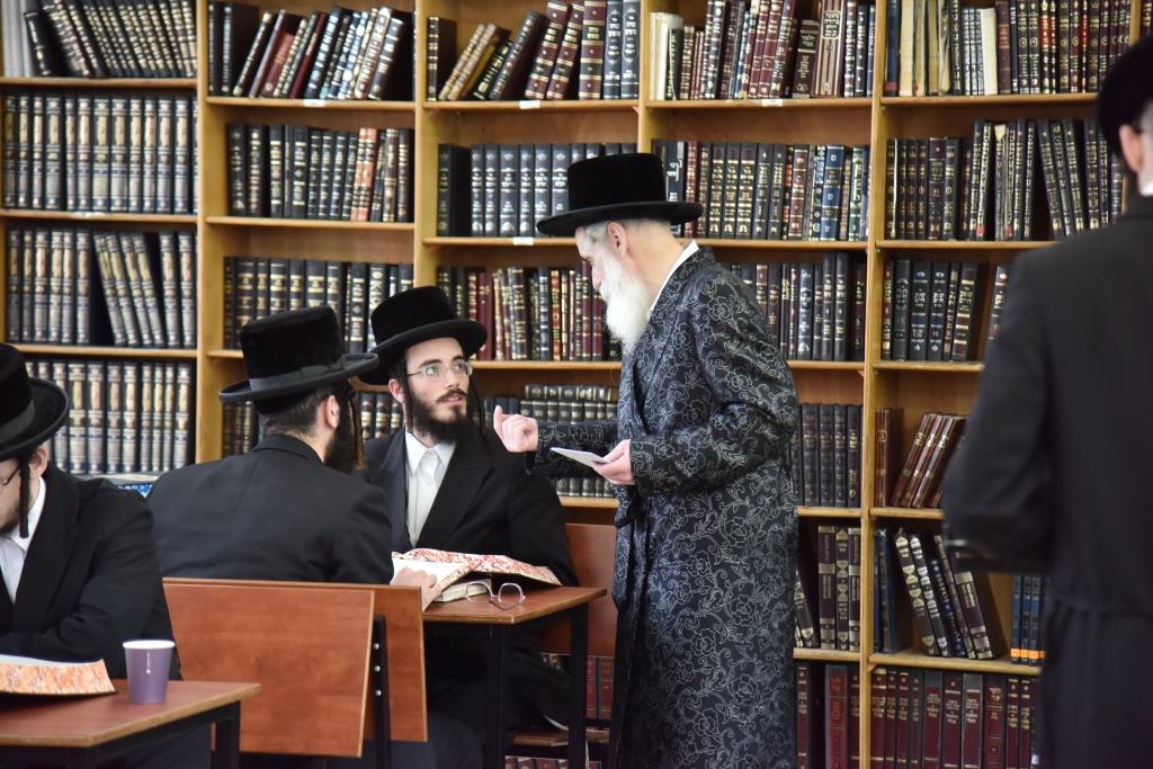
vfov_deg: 13.0
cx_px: 576
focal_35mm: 105
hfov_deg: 19.5
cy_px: 384
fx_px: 3363
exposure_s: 1/250
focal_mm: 105
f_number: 4
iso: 1600
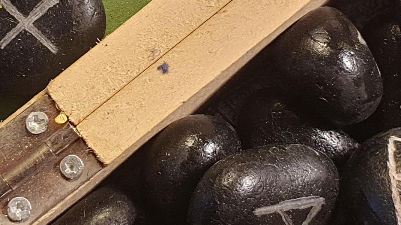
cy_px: 224
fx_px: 563
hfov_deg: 38.2
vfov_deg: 21.8
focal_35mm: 53
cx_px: 300
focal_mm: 4.3
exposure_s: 1/50
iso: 160
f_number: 2.4
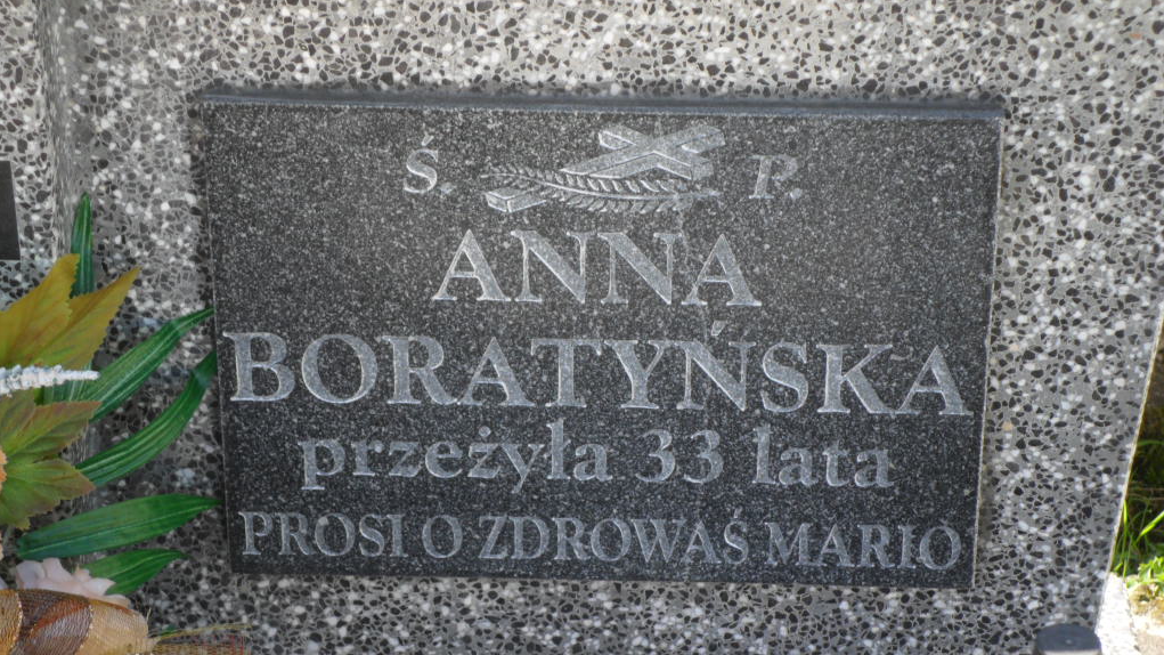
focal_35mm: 118
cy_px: 308
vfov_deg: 10.3
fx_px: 3642
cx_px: 581
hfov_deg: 18.2
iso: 100
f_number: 5
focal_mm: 19.6
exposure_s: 1/60
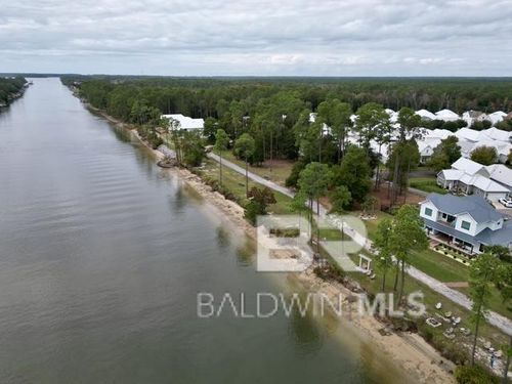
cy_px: 192
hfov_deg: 71.6
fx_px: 355
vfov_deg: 56.8
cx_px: 256
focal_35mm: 24
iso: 150
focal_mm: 6.72
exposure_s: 1/2500
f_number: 1.7
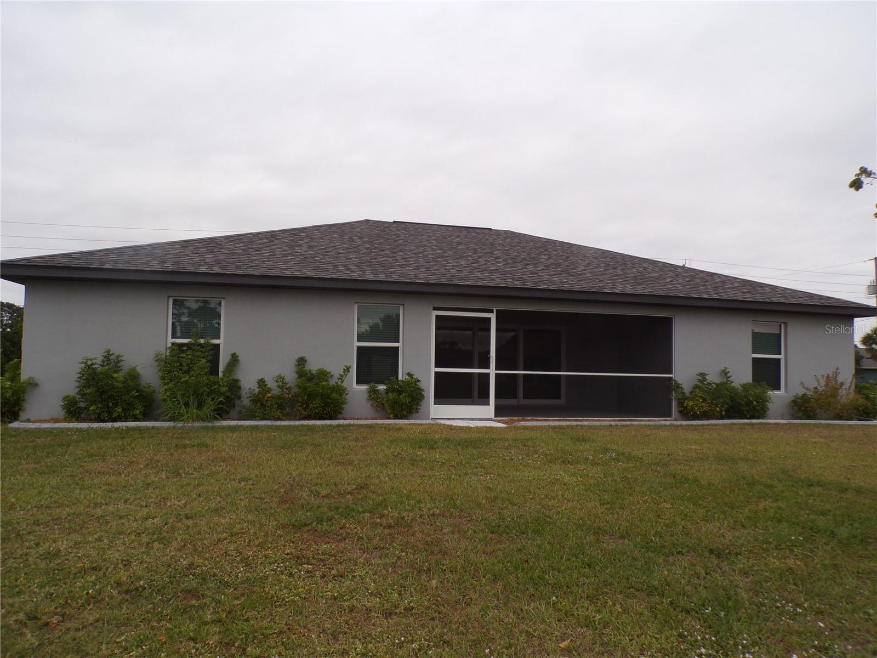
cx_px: 438
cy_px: 329
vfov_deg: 56.8
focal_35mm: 24
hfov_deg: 71.6
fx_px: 608
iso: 80
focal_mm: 4.3
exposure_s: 1/200
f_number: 5.8
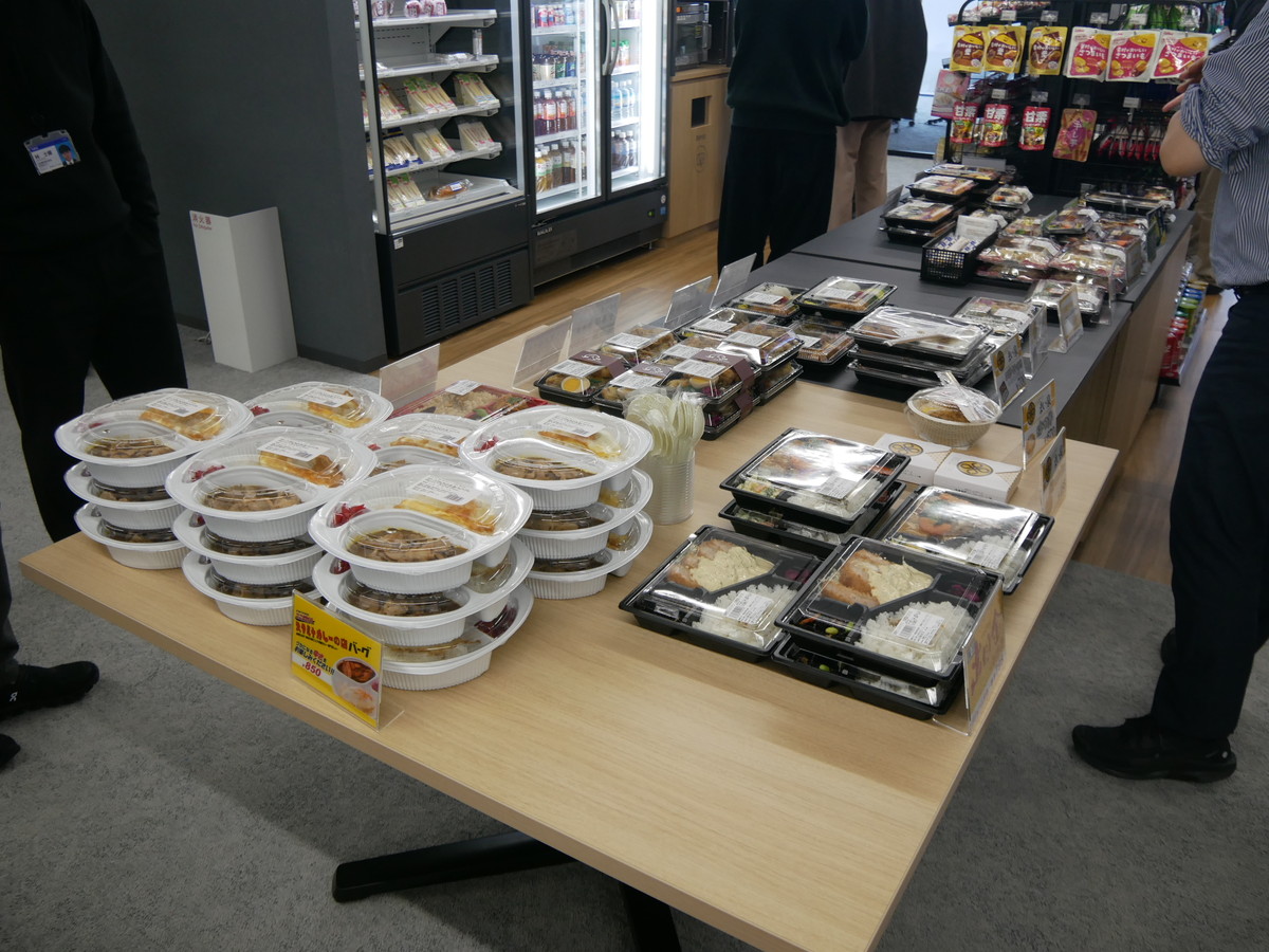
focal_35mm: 28
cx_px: 634
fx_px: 1026
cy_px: 476
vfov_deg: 49.7
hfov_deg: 63.4
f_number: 3.5
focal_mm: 14
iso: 500
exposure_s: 1/125
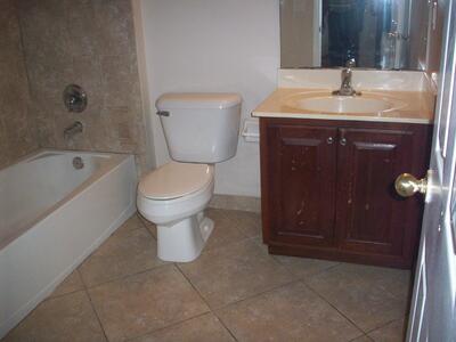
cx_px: 228
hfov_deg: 50.1
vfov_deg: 38.7
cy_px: 171
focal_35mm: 37
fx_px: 487
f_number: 2.8
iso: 160
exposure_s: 1/64
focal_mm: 6.2
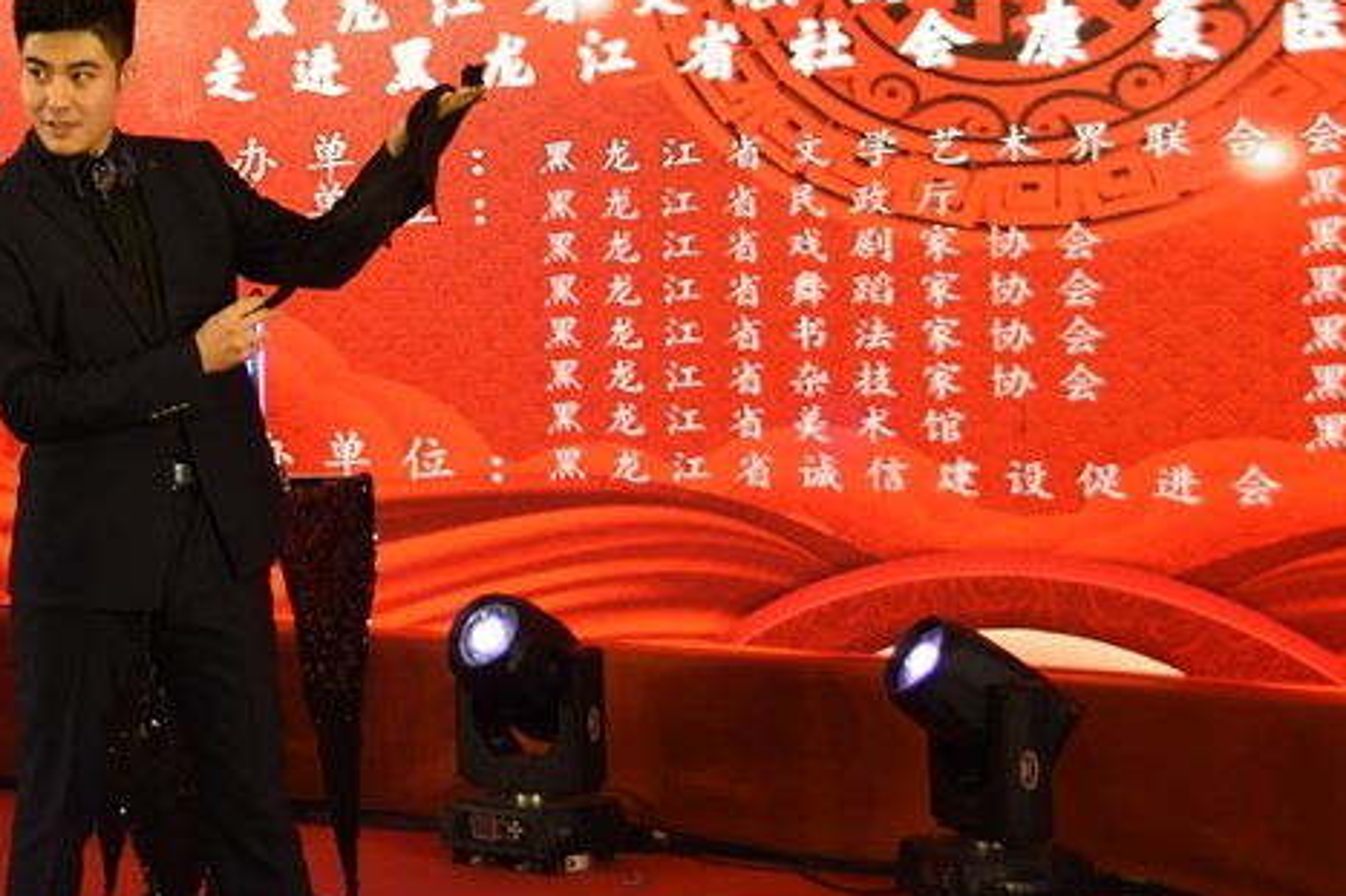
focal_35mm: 90
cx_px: 360
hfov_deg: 22.5
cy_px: 246
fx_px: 3358
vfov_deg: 15.2
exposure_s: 1/80
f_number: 4.2
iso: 800
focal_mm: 35
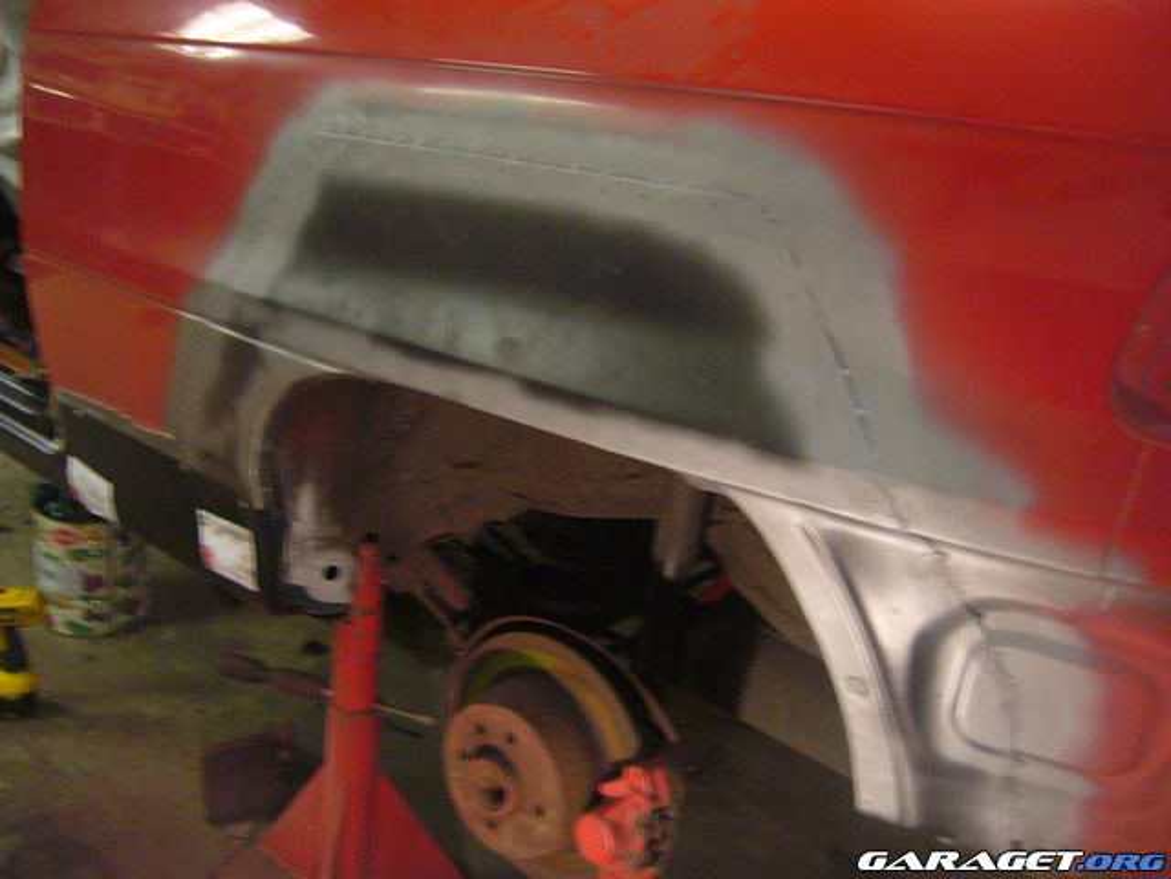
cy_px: 440
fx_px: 1184
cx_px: 586
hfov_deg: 52.6
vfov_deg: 40.7
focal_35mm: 35
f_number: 2.8
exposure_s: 1/8
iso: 200
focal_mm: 5.8
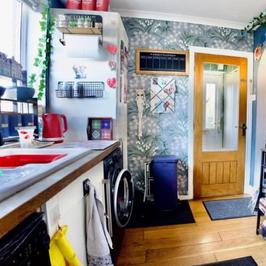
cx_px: 202
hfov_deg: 67.2
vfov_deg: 72.1
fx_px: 183
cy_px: 131
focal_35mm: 21
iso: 4000
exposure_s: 1/80
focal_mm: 16
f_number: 6.3
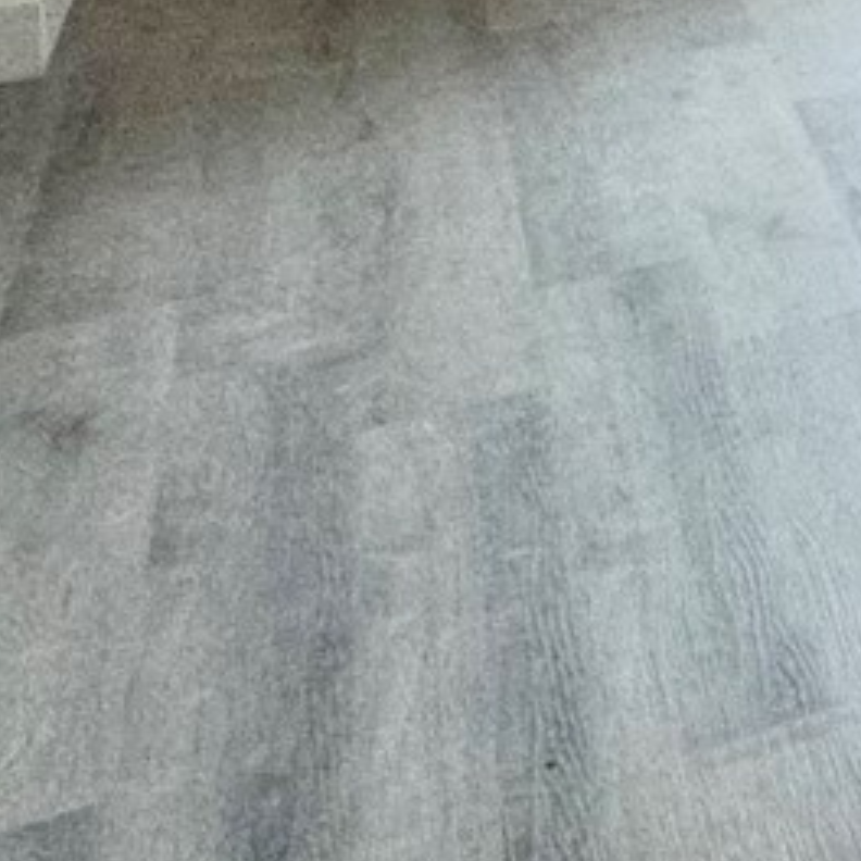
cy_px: -682
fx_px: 2533
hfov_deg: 10.8
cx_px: 2707
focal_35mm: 90
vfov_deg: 16.3
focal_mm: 2.22
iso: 160
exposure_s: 1/120
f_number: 2.2
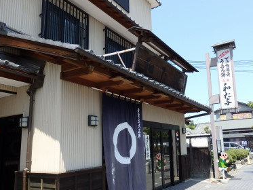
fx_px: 219
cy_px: 109
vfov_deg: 46.7
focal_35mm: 30
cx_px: 147
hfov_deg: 59.6
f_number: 3
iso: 125
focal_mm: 4.5
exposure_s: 1/800
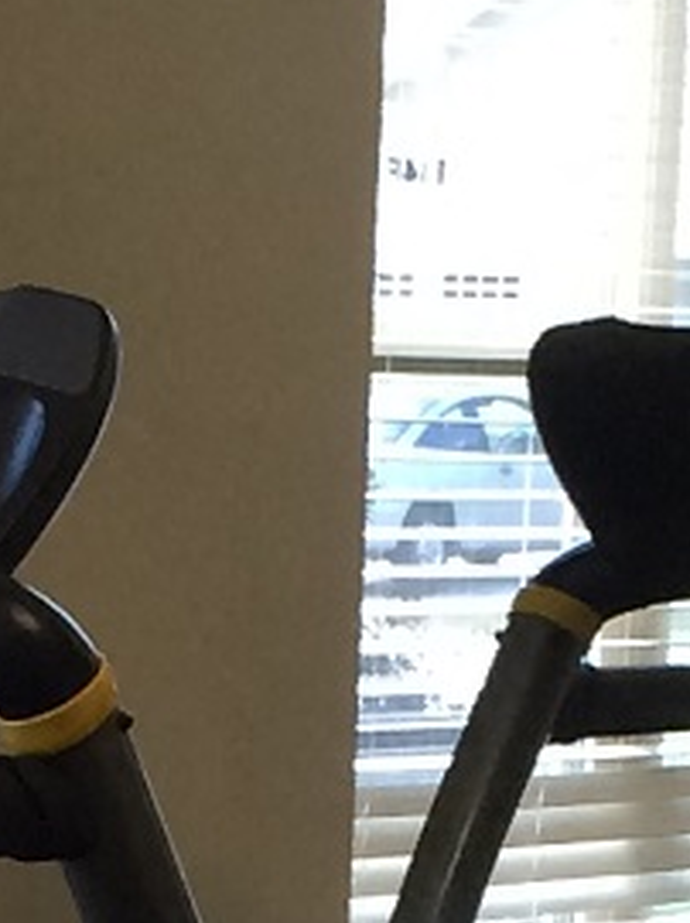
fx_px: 5723
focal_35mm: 215
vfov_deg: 8.9
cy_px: 1559
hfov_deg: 6.9
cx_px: 164
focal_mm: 4.15
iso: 32
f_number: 2.2
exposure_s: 1/30
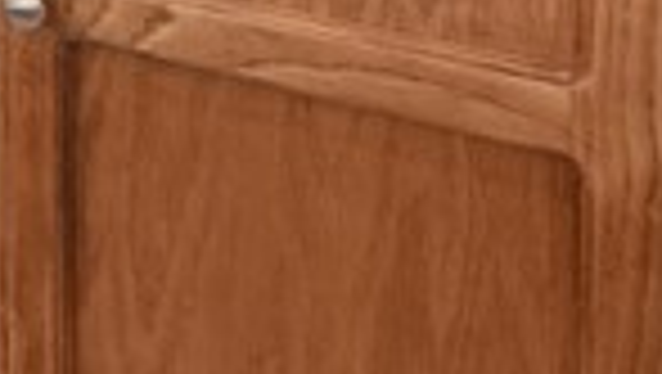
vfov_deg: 13.3
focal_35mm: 73
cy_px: -462
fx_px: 1283
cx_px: -734
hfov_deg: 17.6
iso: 250
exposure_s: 1/2.5
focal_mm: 16
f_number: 8
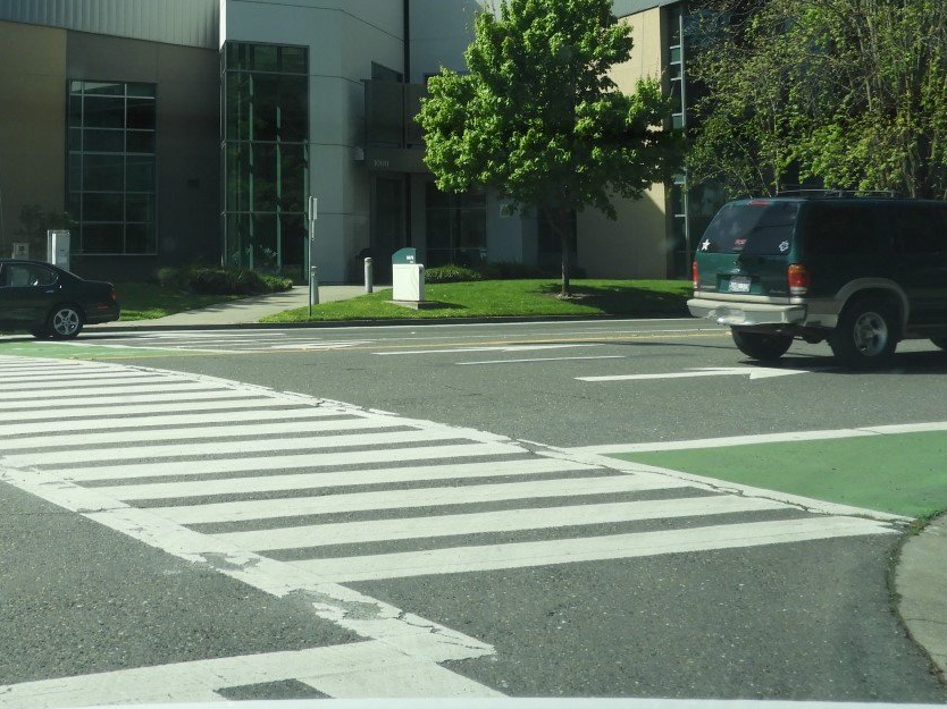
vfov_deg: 25.0
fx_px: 1559
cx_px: 343
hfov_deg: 33.6
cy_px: 98
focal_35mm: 57
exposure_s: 1/800
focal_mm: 5.9
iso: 100
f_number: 3.6
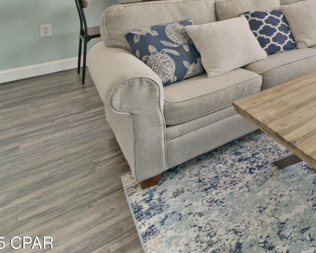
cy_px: -21
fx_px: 290
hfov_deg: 39.0
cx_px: 391
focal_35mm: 31
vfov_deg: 39.2
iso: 500
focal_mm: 12
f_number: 8
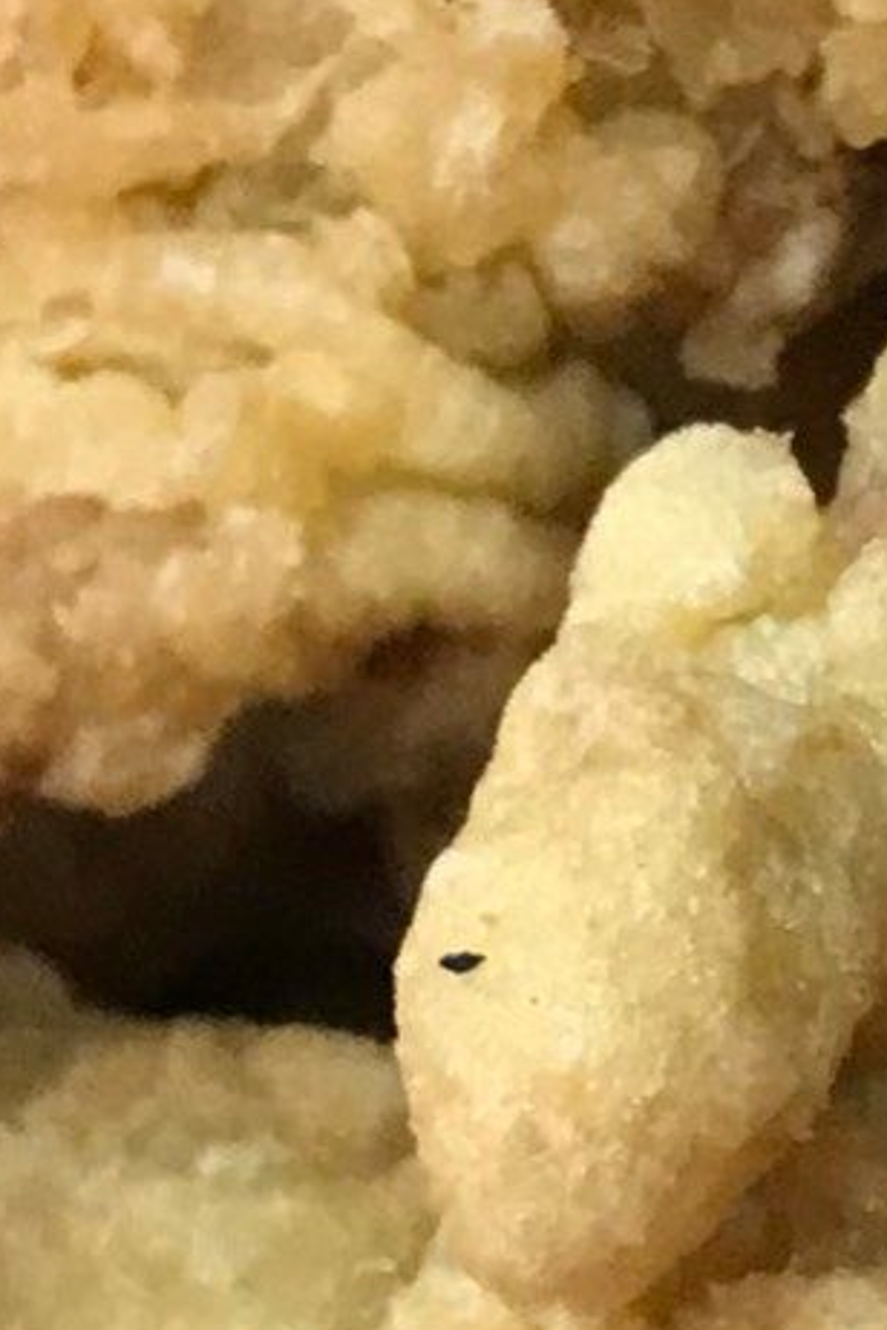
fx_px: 6356
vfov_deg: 11.8
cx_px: 766
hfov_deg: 8.0
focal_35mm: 172
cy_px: -89
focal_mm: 3.99
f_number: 1.8
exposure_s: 1/30
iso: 40
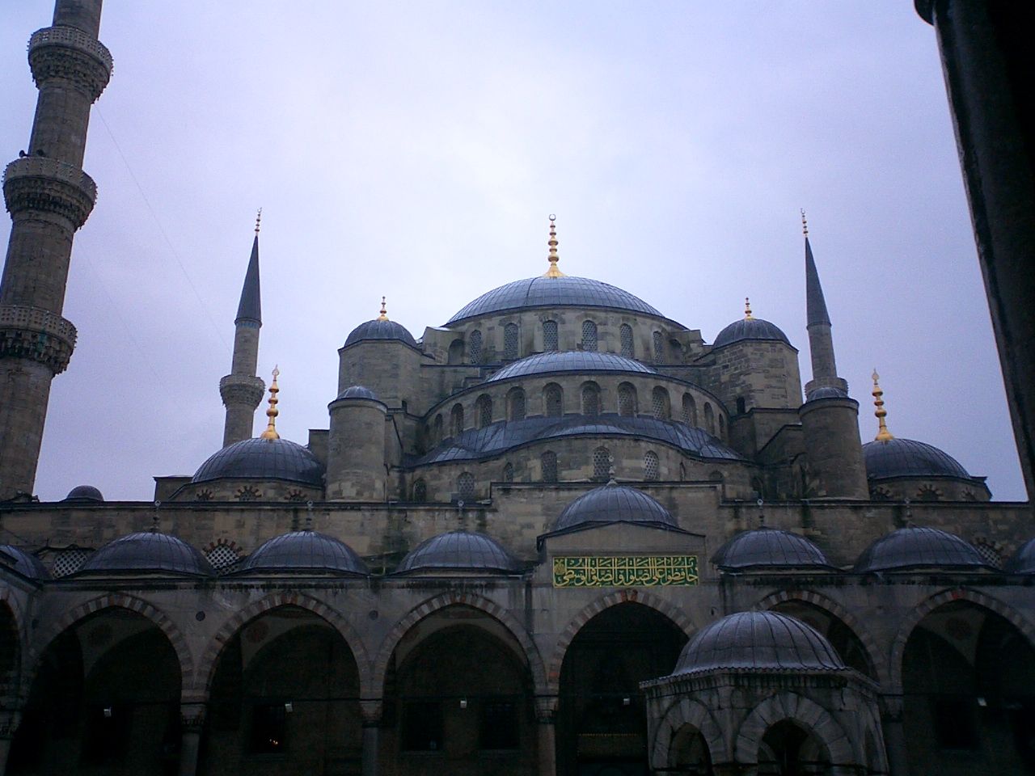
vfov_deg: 38.7
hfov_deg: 50.1
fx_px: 1106
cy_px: 388
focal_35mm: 37
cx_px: 518
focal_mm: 5.6
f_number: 3.5
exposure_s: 1/160
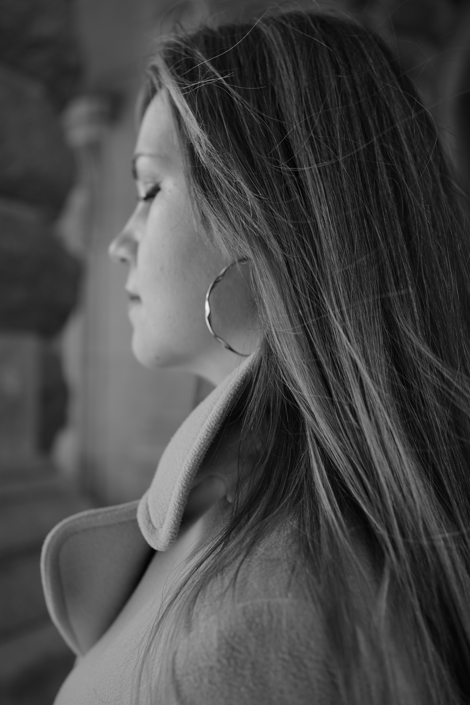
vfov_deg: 54.4
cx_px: 235
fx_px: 685
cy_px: 352
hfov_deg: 37.9
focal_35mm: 35
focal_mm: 35
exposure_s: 1/500
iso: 200
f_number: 3.5
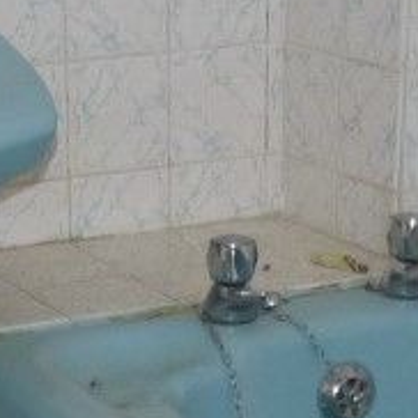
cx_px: 53
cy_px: 887
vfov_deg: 9.3
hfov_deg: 10.0
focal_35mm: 175
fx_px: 2391
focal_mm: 4.5
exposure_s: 1/60
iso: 125
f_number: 2.8
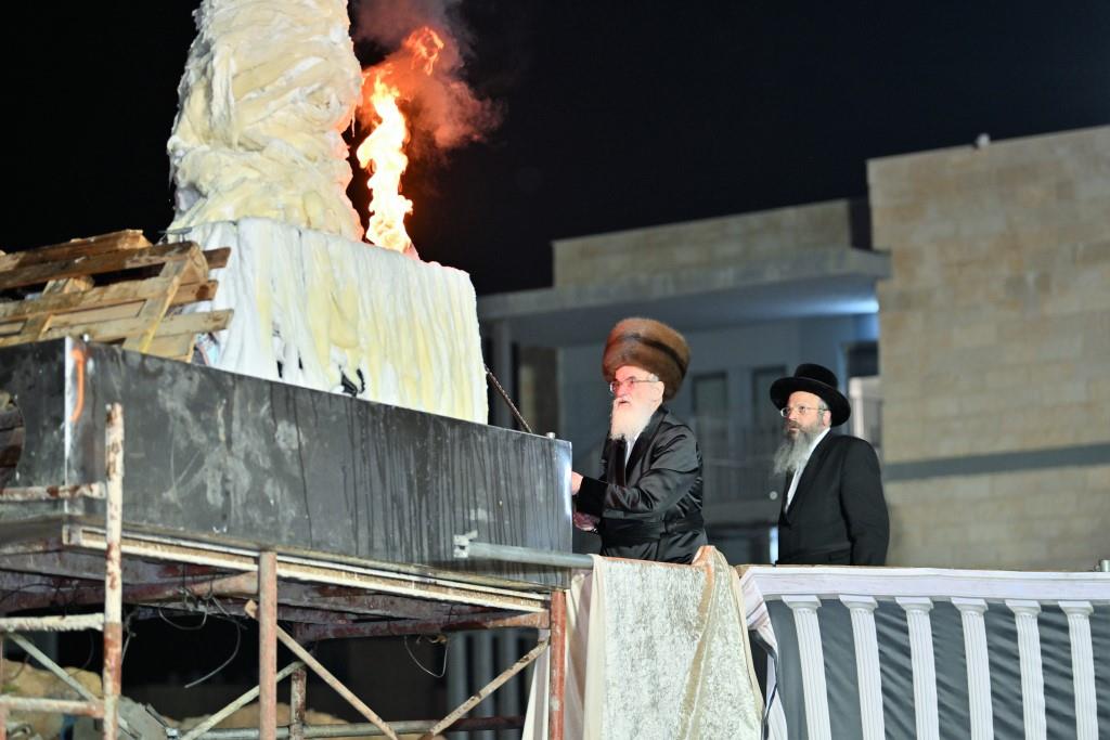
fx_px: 3392
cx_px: 555
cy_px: 370
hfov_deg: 18.6
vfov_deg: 12.5
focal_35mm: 110
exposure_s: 1/160
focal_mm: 110
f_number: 2.8
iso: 800
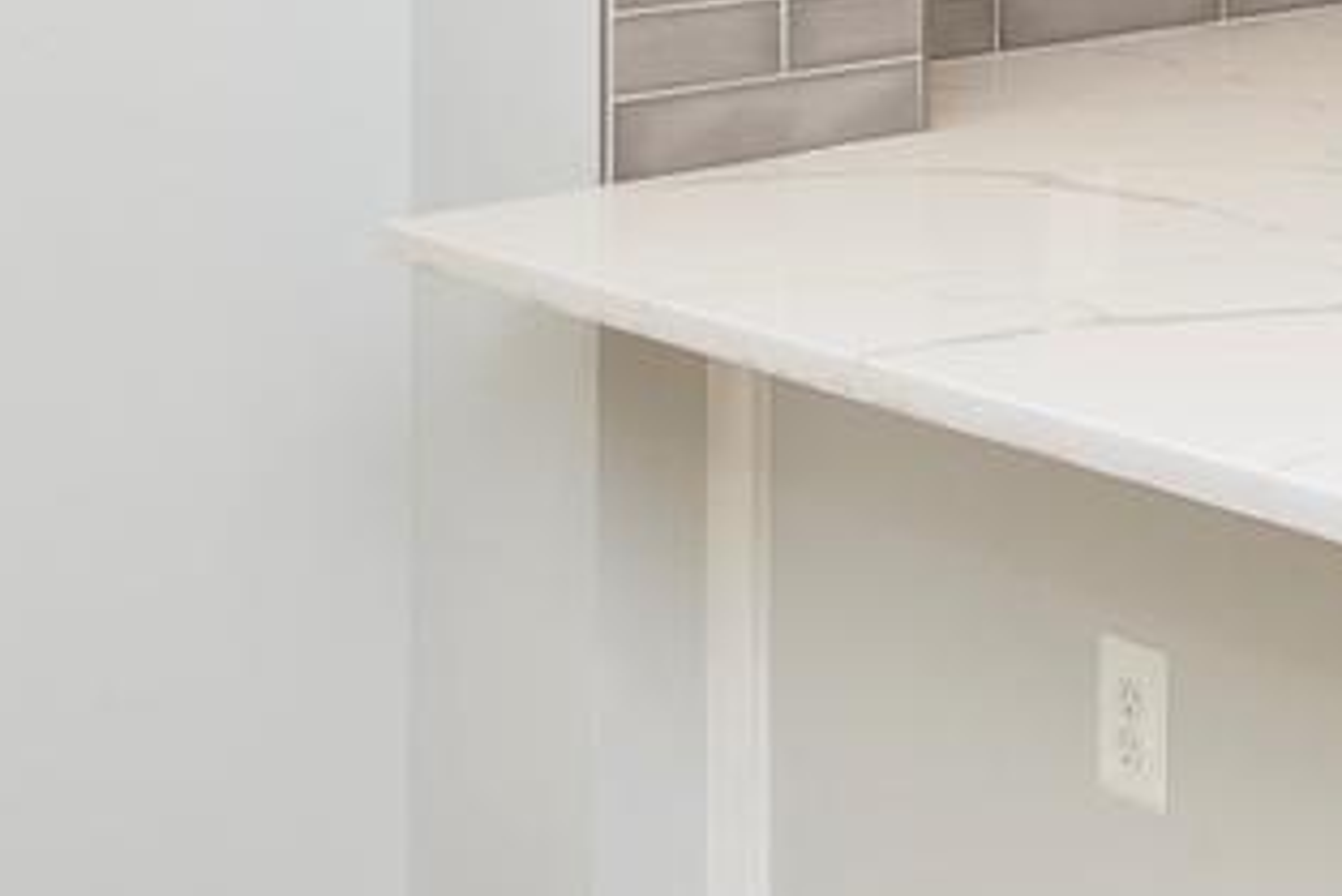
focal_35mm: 69
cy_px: -489
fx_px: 2573
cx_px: 2079
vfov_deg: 17.5
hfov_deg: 23.0
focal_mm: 10
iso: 320
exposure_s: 1/30
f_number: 7.1
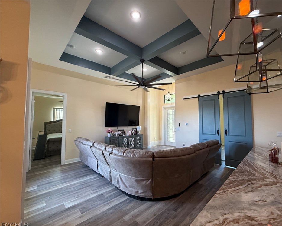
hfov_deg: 96.5
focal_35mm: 15
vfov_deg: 84.0
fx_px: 125
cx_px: 154
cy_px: 116
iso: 250
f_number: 2.2
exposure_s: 1/120
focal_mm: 2.22
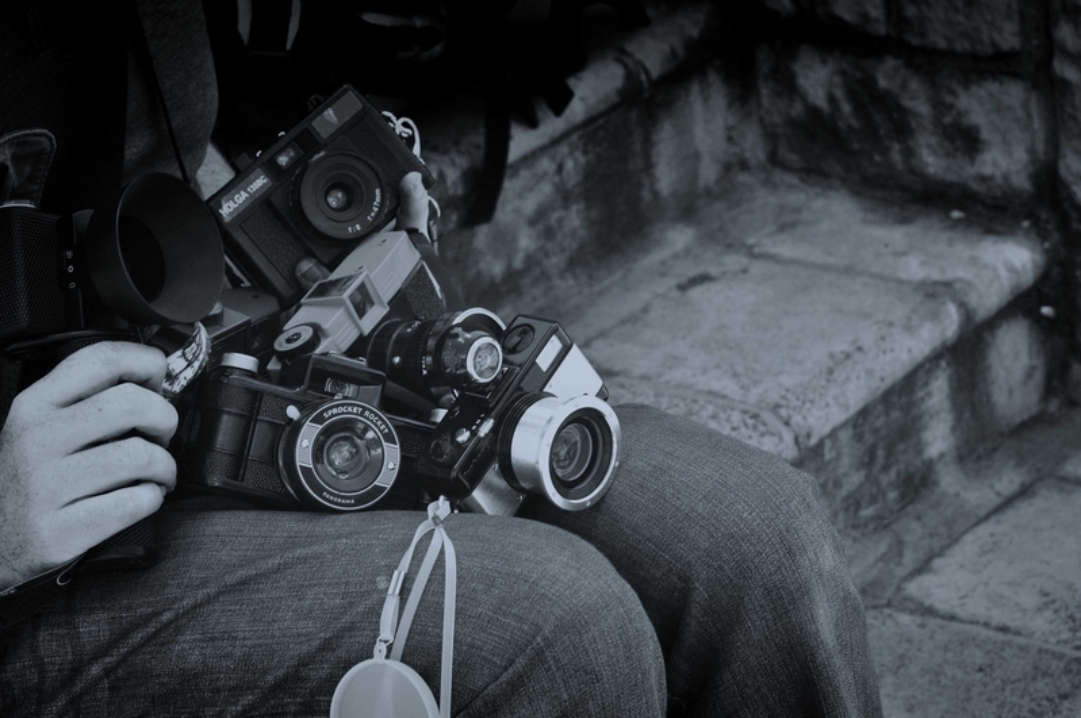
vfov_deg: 13.0
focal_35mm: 105
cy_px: 359
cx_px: 540
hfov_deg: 19.5
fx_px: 3150
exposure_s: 1/200
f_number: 10
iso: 400
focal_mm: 70
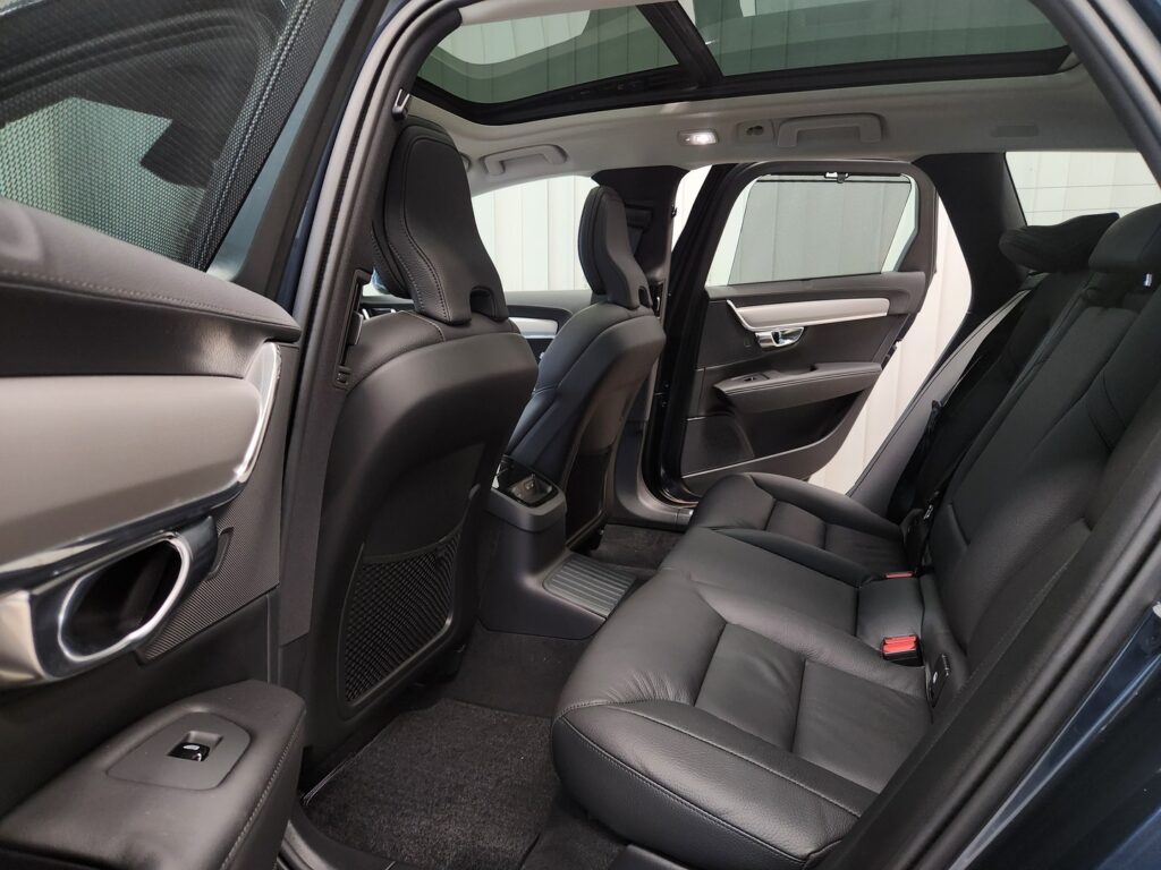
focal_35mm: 23
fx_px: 771
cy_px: 435
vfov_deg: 58.9
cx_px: 580
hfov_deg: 73.9
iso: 320
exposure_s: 1/100
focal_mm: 5.4
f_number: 1.8
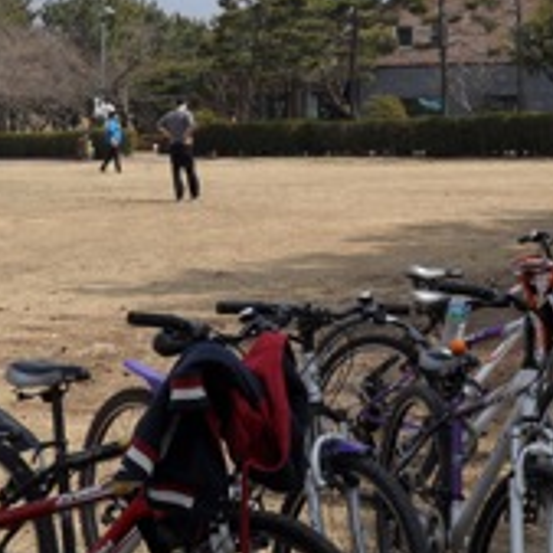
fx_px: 1536
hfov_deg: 20.4
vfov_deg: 20.1
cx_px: 327
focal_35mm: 85
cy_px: 82
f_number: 4
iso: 80
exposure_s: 1/750
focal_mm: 6.6
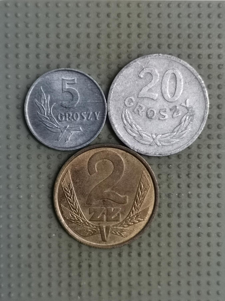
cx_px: 112
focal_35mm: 52
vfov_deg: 36.8
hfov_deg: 28.0
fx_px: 451
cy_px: 150
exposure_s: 1/30
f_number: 1.8
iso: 250
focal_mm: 4.75
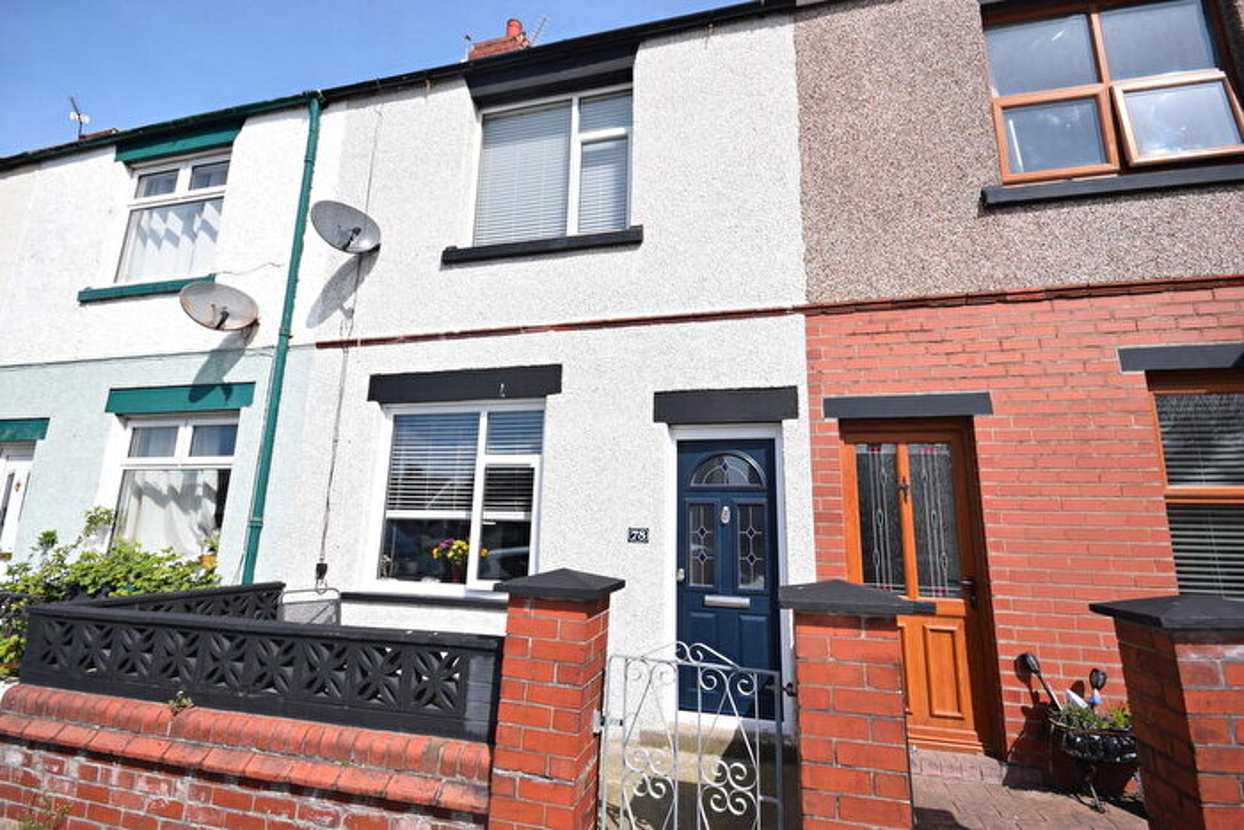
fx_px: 570
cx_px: 622
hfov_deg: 95.0
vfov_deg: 72.1
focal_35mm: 16
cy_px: 415
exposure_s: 1/400
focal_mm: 11
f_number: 10
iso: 200
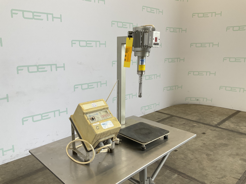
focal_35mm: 29
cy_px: 92
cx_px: 123
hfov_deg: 61.7
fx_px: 206
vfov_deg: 48.2
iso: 64
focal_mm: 3
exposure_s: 1/100
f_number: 1.8
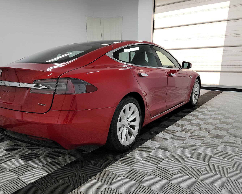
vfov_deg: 51.4
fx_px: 201
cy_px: 107
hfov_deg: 62.0
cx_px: 104
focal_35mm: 28
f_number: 1.8
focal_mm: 6.7
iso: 79
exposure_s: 1/119
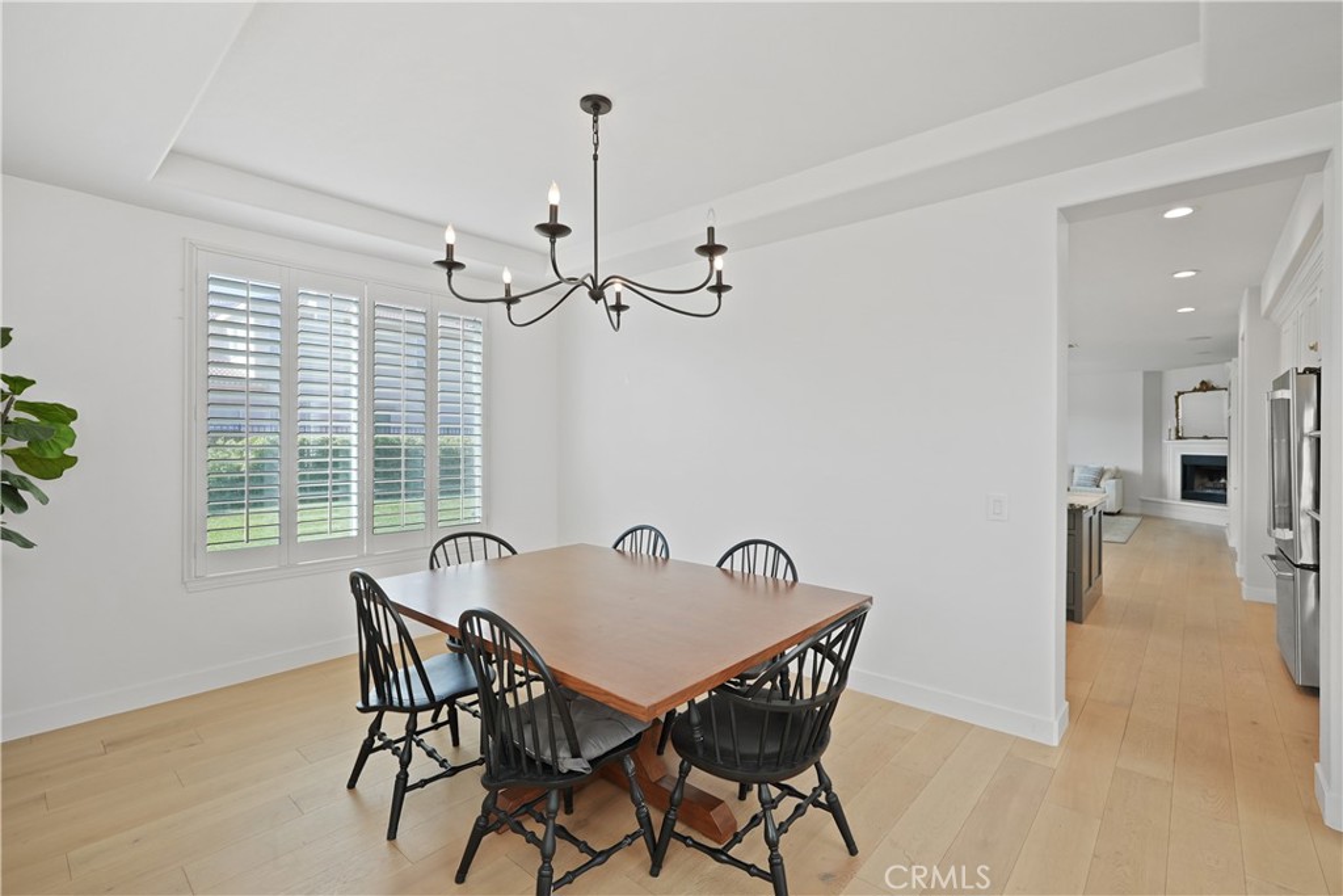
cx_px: 672
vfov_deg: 73.8
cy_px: 448
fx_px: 597
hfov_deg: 96.7
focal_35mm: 16
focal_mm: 16
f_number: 4
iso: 200
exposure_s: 1/15
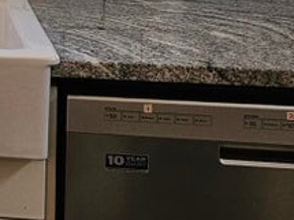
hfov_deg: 11.2
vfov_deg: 9.9
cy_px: -71
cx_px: -426
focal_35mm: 146
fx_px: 1239
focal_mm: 5.4
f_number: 1.8
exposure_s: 1/120
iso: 100
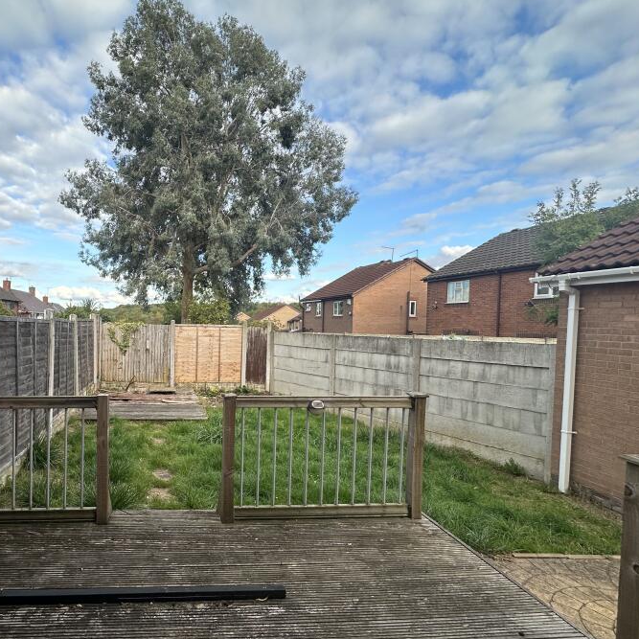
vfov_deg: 77.6
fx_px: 397
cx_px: 176
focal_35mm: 19
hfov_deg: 73.3
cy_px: 336
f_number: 2.2
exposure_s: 1/606
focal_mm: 2.22
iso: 40
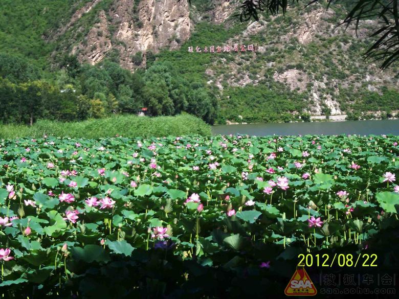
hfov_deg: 16.8
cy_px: 150
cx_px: 200
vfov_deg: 12.7
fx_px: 1349
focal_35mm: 117
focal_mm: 19.2
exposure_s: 1/200
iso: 50
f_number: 4.4
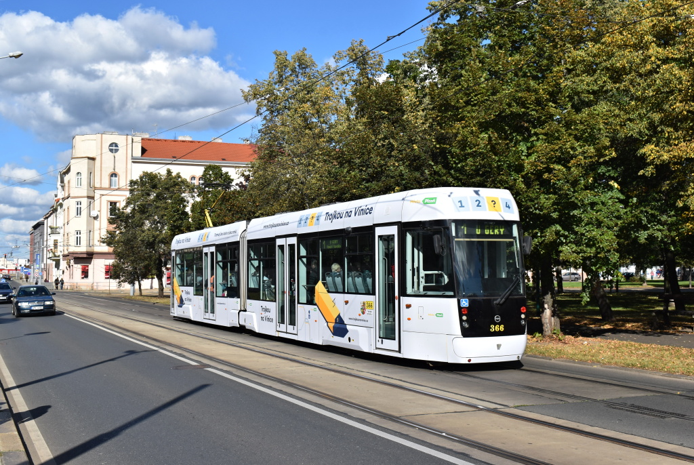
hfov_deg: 46.3
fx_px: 811
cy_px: 232
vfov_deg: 32.0
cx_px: 347
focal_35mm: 42
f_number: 10
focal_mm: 28
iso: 200
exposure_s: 1/400
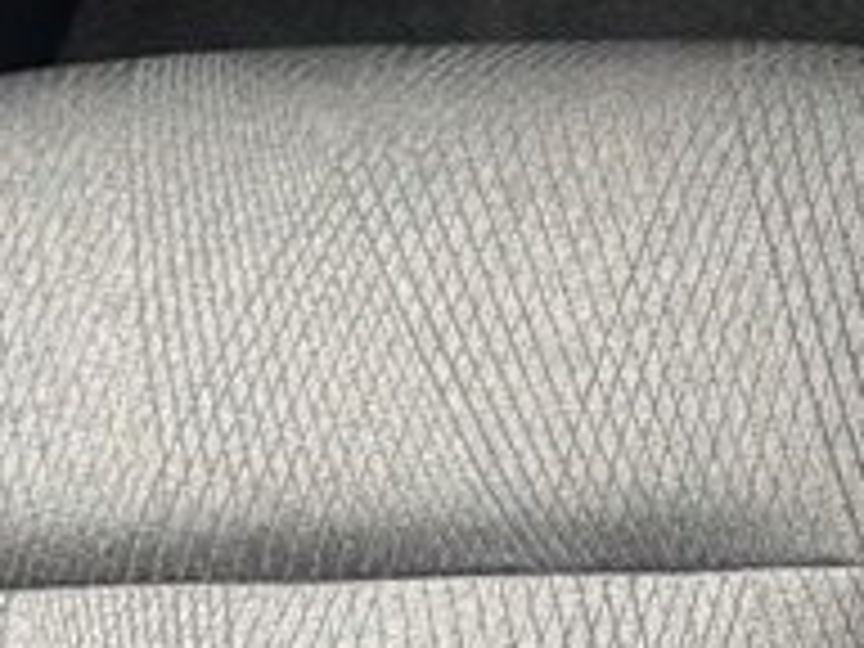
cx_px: 1616
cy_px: -338
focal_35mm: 128
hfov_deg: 13.6
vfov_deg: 11.1
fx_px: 3195
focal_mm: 6.76
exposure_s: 1/85
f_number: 1.78
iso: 200
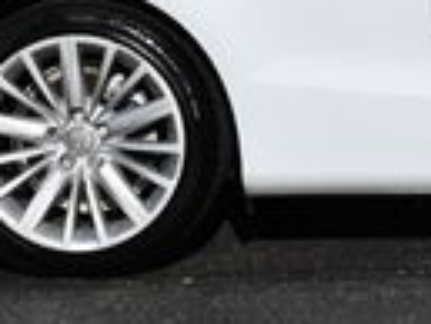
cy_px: -267
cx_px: 688
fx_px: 3327
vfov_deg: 5.5
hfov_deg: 7.3
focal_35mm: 267
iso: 100
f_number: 9
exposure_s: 1/320
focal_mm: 28
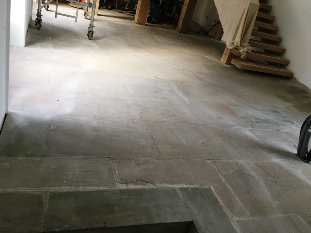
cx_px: 151
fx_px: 269
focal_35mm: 30
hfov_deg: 60.0
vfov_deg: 46.8
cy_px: 114
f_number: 2.2
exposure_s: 1/33
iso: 50
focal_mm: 4.15
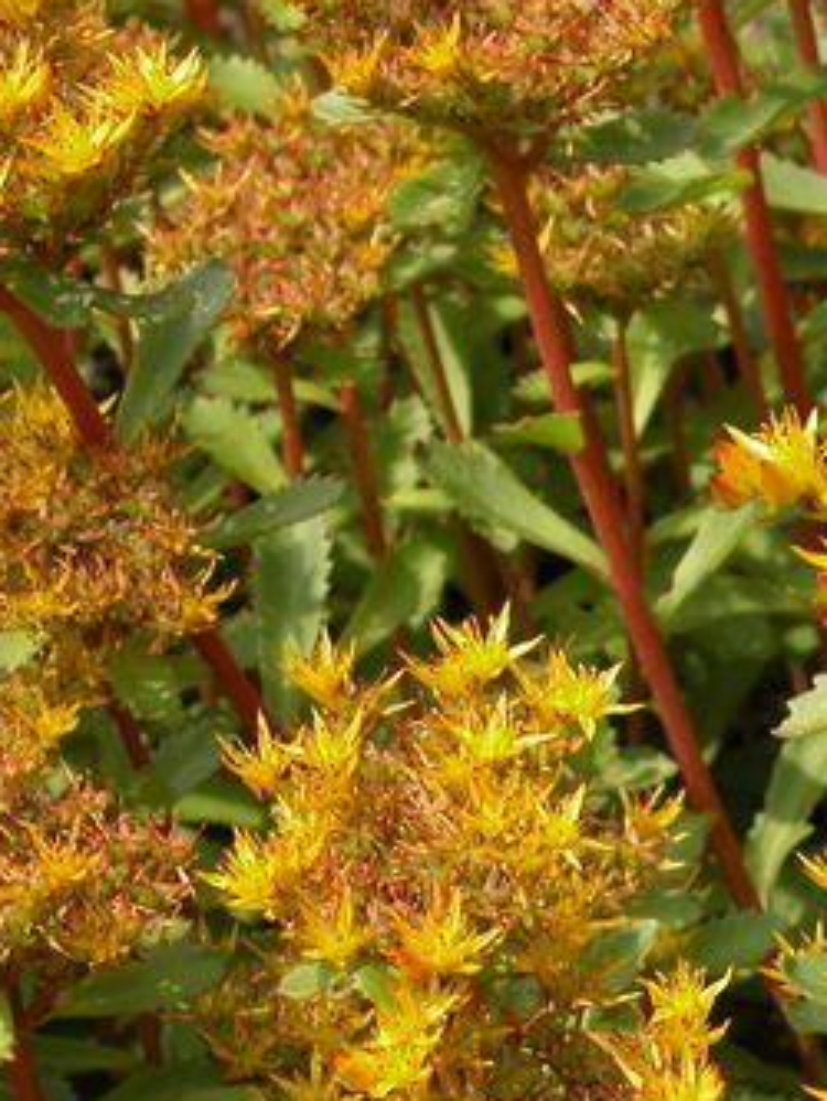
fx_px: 5348
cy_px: 747
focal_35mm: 168
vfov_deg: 11.7
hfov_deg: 8.7
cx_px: 1214
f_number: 5.2
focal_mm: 17.8
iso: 100
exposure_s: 1/291
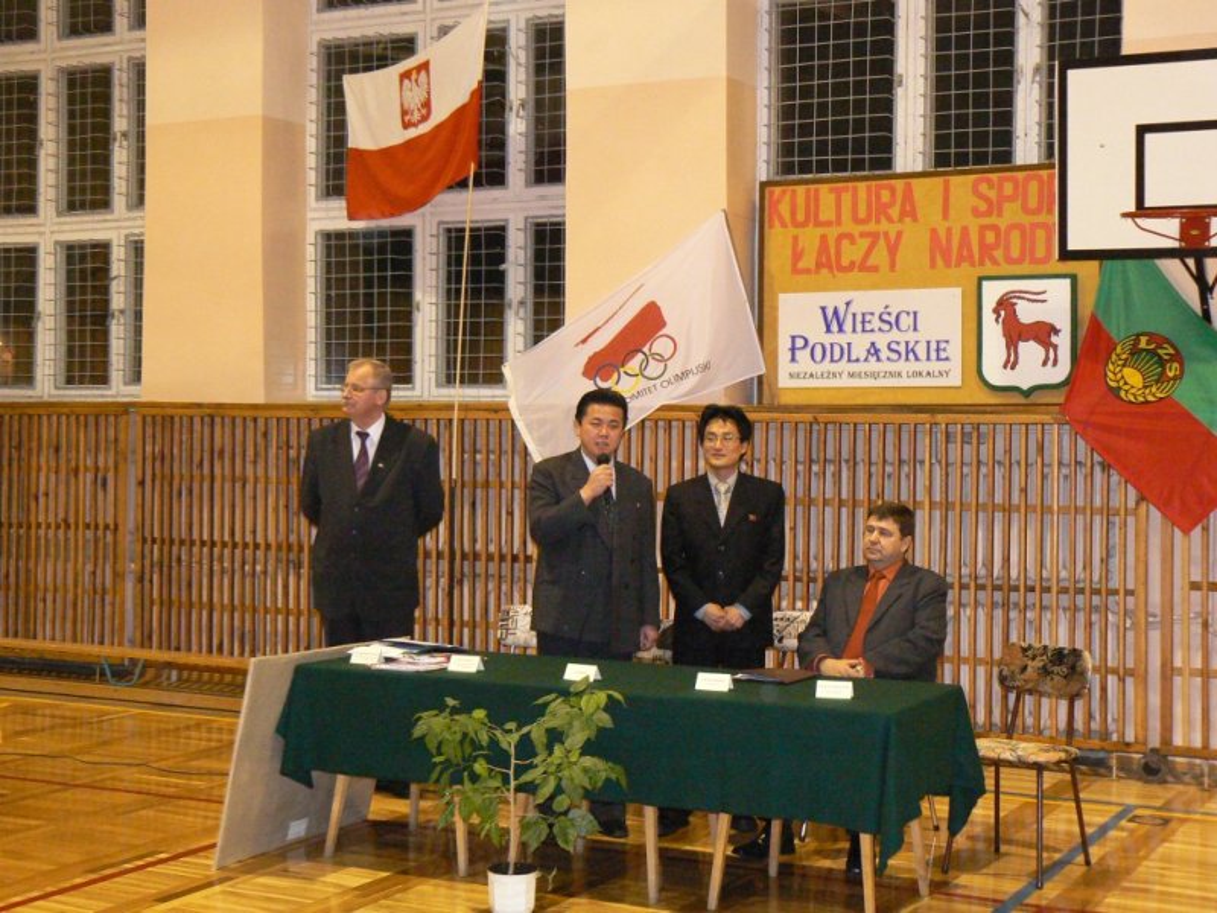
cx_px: 608
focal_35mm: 54
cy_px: 456
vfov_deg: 27.0
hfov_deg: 35.5
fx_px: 1898
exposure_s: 1/30
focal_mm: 9.1
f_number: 3.2
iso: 400
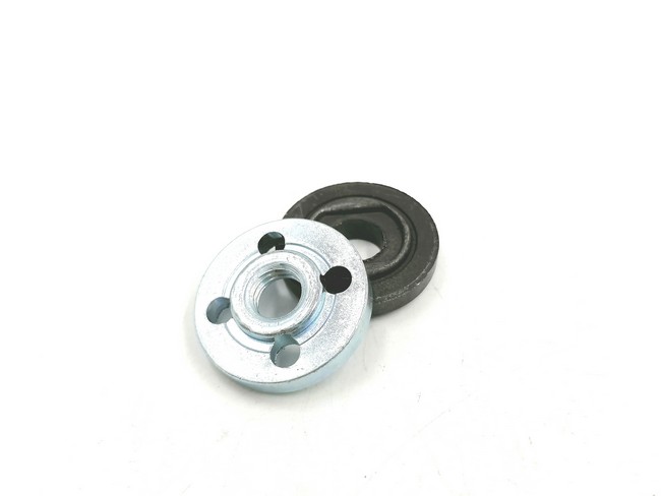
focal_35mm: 31
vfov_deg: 45.5
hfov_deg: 58.3
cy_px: 248
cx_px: 330
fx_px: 592
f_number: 1.8
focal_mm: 5.3
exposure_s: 1/196
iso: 50
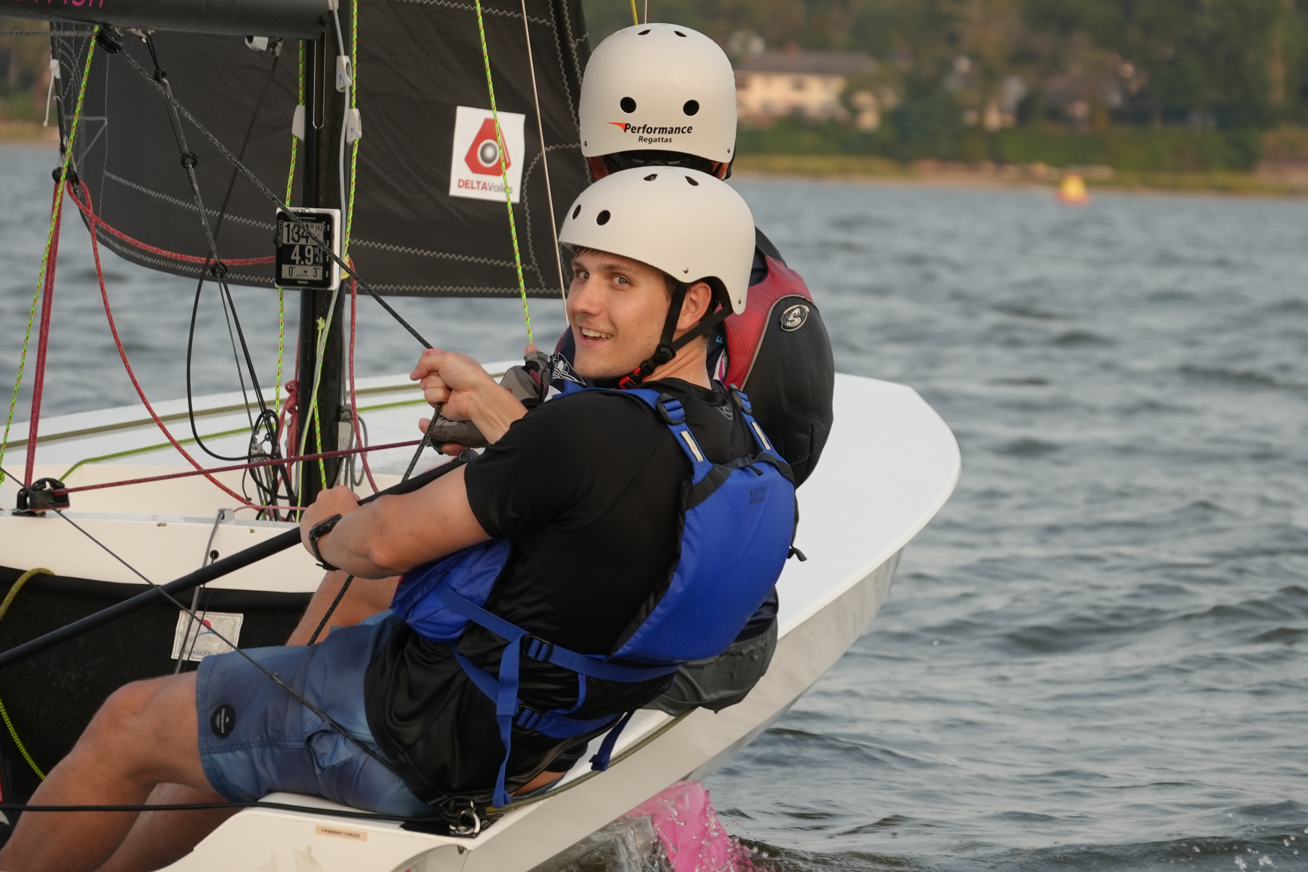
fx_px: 9482
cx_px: 721
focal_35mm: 261
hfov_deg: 7.9
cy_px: 314
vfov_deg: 5.3
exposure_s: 1/250
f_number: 6.3
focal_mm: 133.4
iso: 250
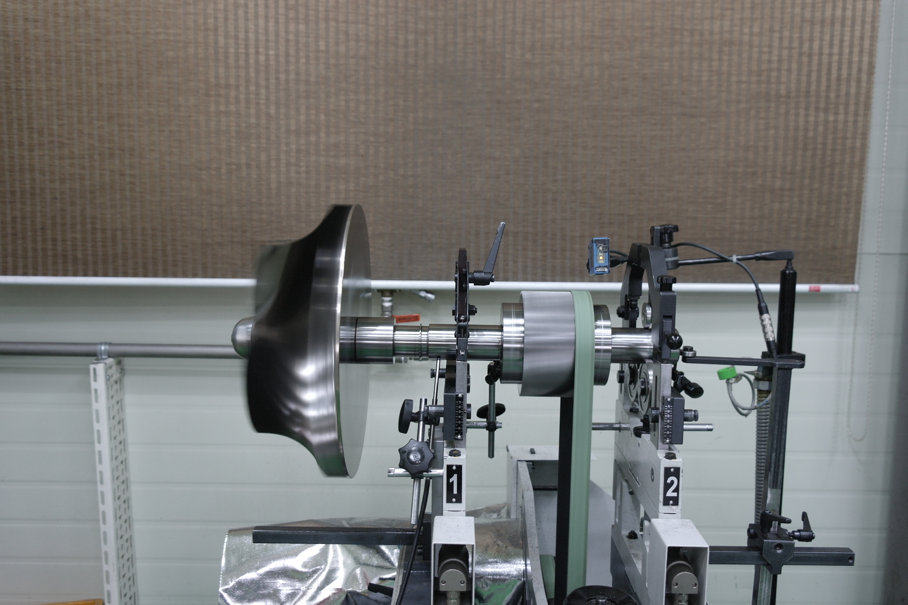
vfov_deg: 40.0
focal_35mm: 33
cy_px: 302
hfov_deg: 57.2
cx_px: 454
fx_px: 832
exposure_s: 1/40
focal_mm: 22
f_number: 4
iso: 250
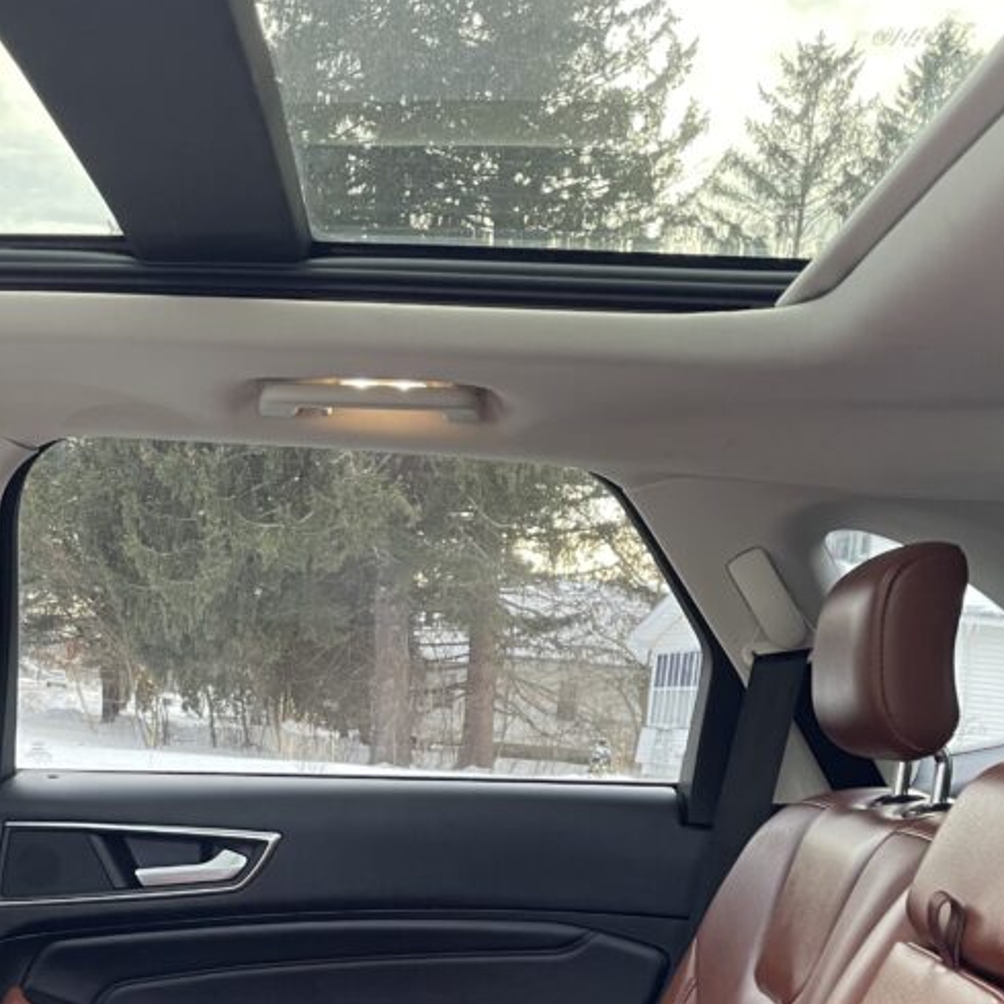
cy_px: 746
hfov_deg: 34.5
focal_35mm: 48
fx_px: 1575
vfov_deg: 34.6
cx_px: 229
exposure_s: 1/87
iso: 125
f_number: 1.6
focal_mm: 4.2
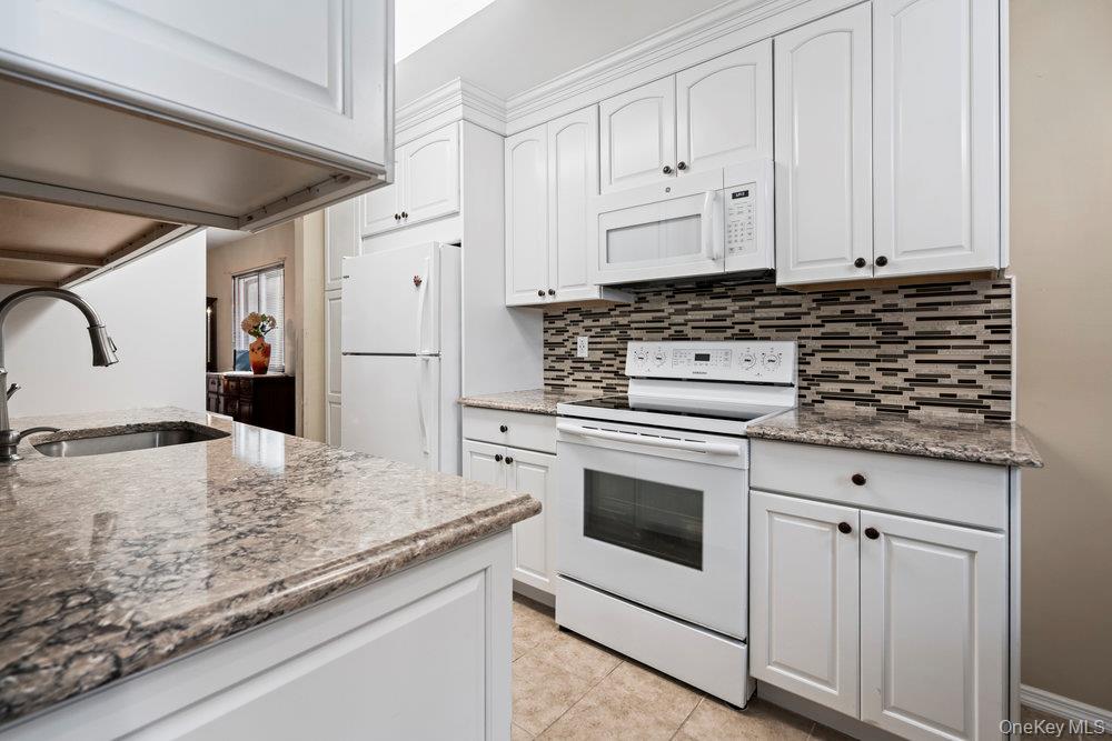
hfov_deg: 96.7
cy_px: 370
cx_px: 556
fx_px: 494
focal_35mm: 16
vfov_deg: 73.8
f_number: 5.6
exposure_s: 1/10
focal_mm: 16
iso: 640
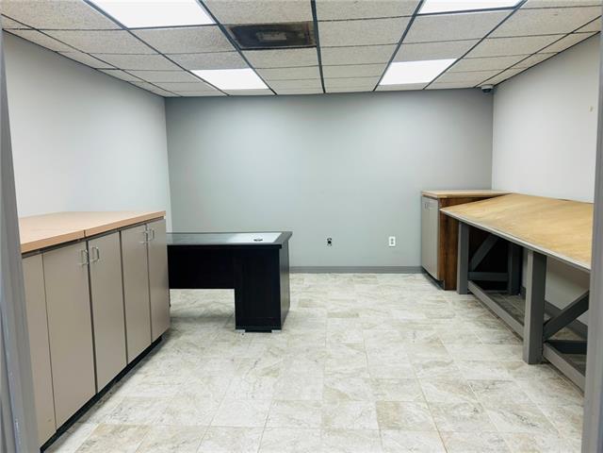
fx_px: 453
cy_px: 226
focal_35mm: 26
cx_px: 302
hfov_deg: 67.3
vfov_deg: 53.1
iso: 50
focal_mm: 5.7
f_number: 1.5
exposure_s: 1/120
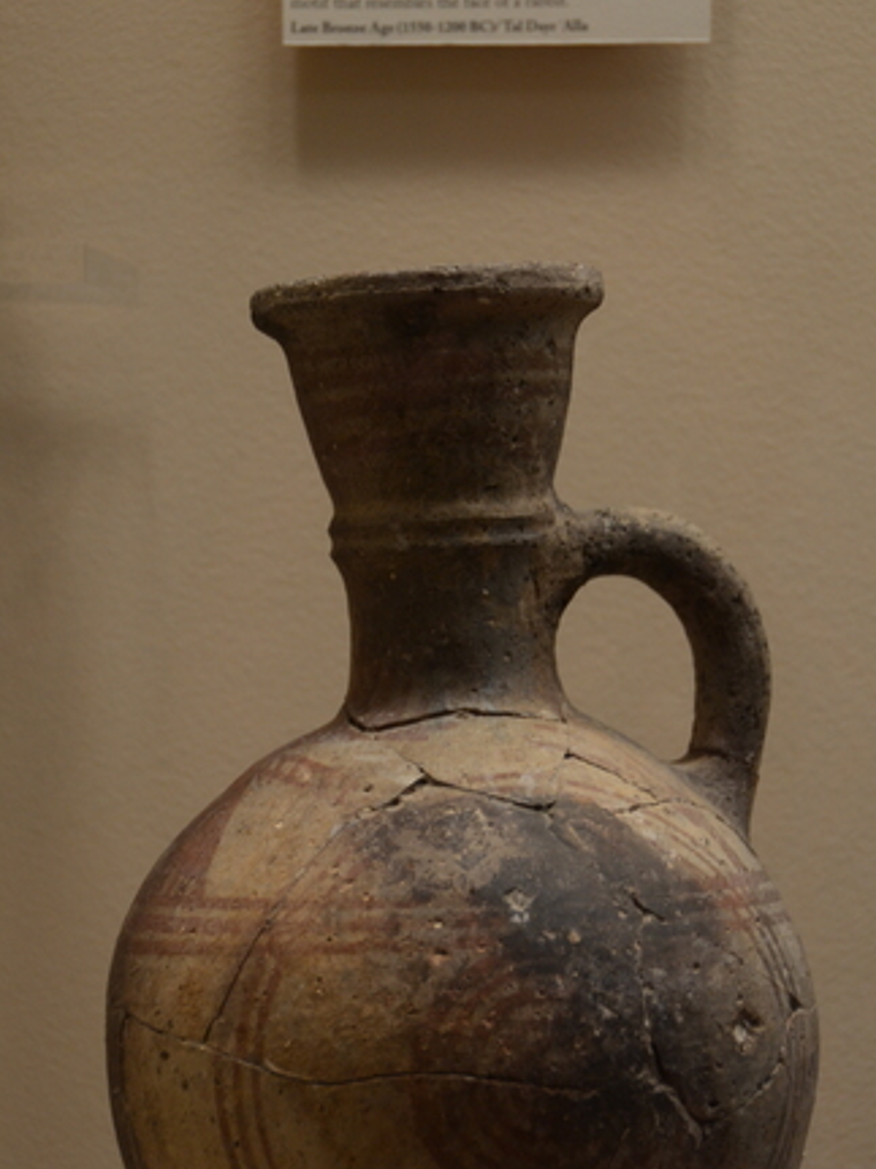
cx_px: 445
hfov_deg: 13.3
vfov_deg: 17.7
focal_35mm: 111
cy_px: 730
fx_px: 3747
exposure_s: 1/50
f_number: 4.8
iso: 500
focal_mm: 50
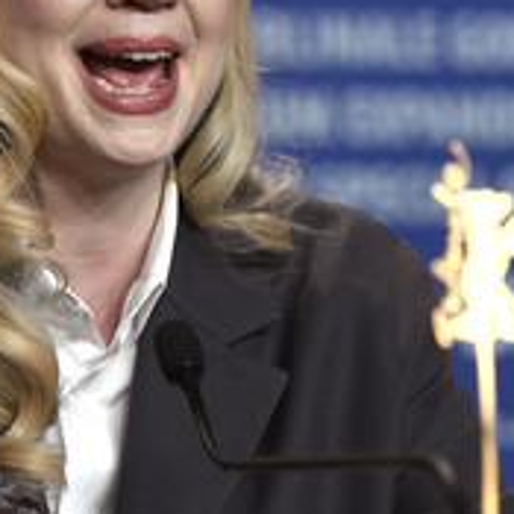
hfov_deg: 5.9
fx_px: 4973
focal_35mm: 296
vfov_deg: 5.9
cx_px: 110
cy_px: 126
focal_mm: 135
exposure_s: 1/320
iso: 1600
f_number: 4
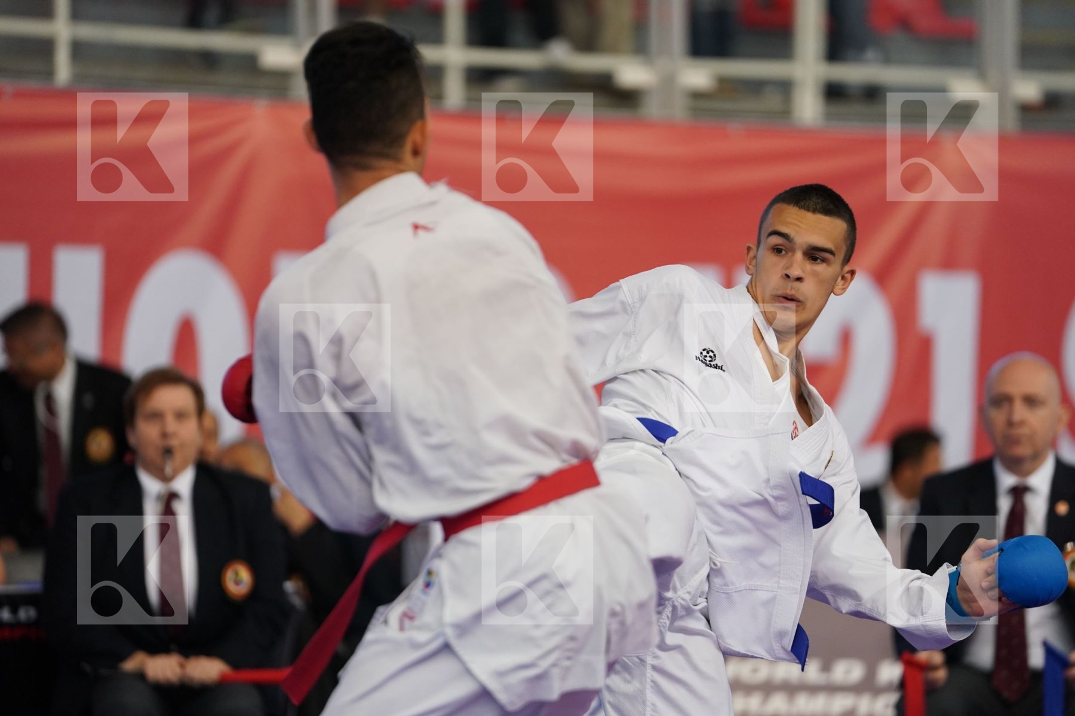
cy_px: 358
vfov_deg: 6.9
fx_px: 5912
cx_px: 538
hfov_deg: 10.4
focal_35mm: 198
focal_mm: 198
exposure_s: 1/1000
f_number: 2.8
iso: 2000
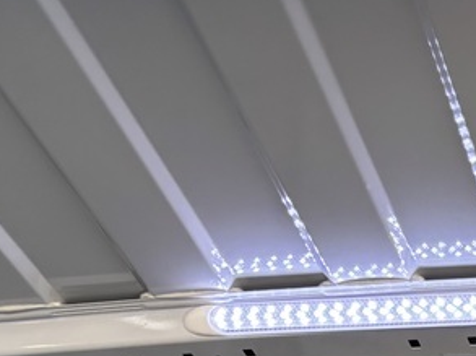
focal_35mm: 128
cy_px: 736
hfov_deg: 14.3
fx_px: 1758
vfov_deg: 10.5
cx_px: 742
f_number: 1.6
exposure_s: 1/121
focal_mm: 5.96
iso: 32
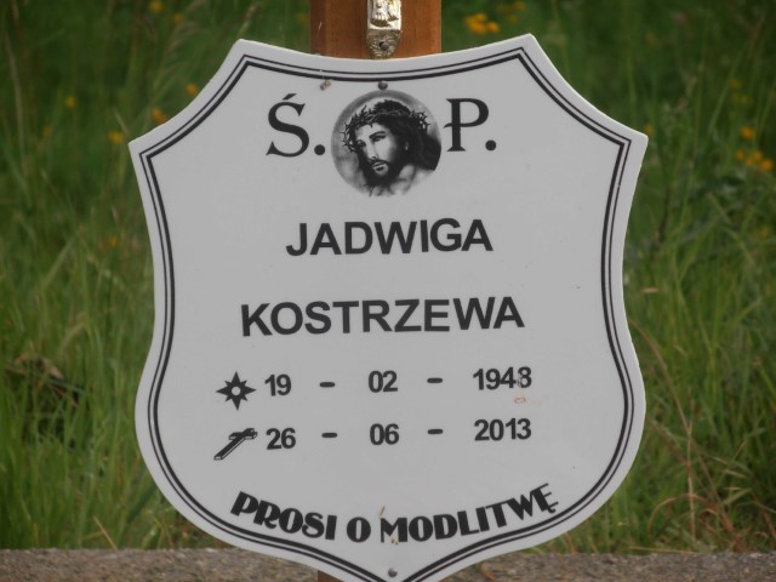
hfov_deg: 8.2
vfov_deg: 6.2
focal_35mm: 240
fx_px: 5380
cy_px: 291
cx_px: 388
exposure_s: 1/400
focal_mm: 42.54
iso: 80
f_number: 5.7
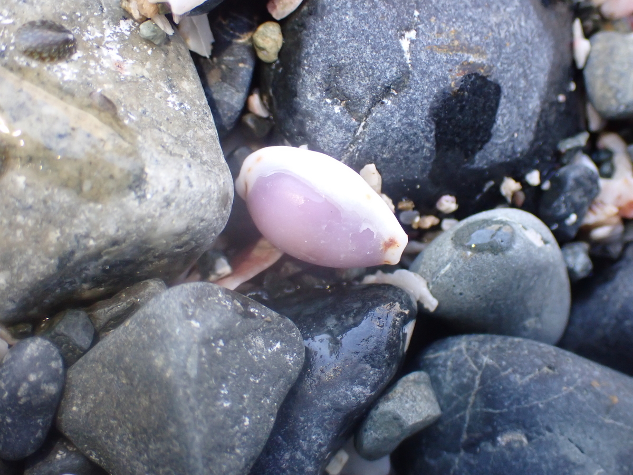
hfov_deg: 35.5
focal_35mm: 54
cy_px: 238
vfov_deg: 27.0
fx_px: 987
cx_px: 316
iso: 500
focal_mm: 9.65
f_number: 3.3
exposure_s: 1/200
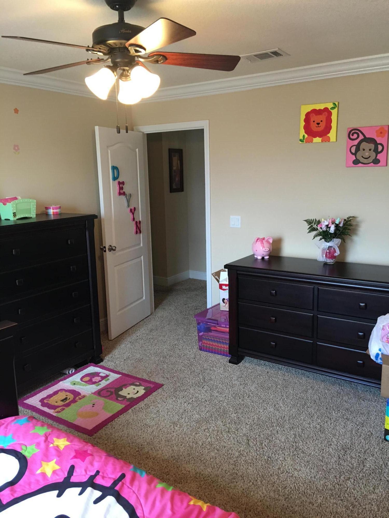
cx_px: 194
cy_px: 259
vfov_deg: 61.7
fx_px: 435
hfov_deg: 48.2
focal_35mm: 29
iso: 50
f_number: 2.2
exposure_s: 1/15
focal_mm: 4.15
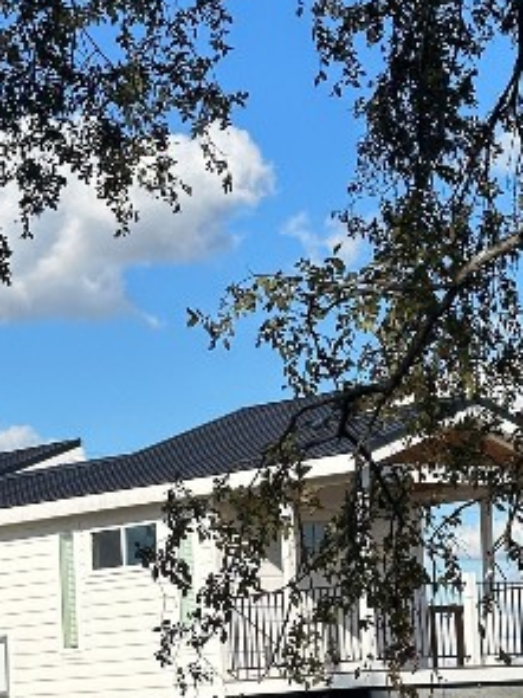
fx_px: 2520
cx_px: 192
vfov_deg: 15.7
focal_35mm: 125
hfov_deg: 11.8
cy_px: 537
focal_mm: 6.86
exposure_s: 1/5263
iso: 64
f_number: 1.78
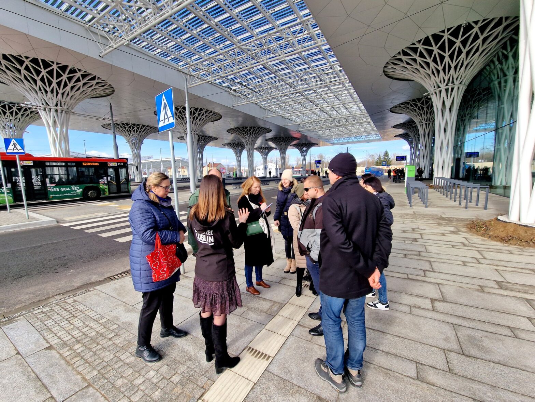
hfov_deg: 106.2
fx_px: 201
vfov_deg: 89.9
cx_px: 268
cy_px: 201
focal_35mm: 13
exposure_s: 1/1072
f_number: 2.2
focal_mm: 2.2
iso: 50
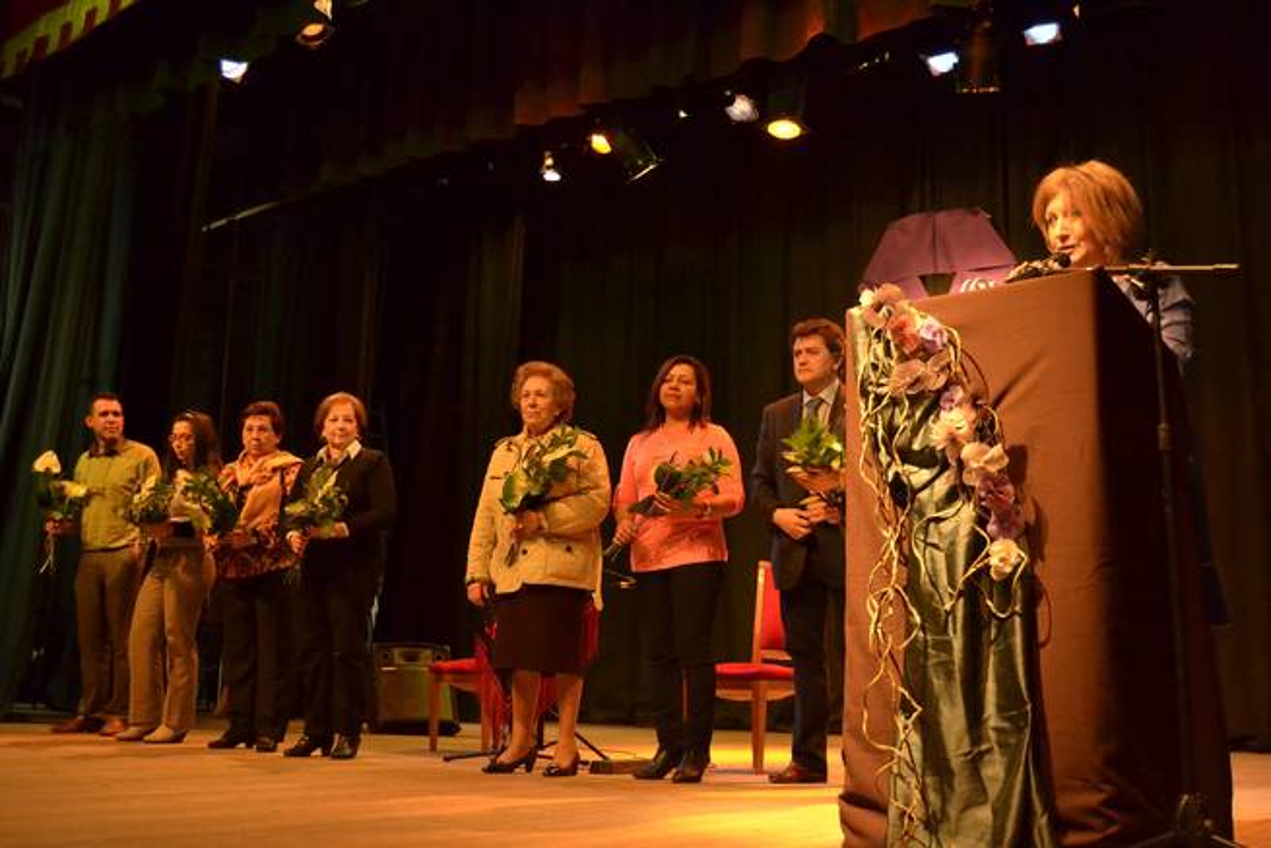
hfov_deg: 49.5
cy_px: 424
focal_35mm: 39
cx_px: 636
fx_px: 1377
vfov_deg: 34.2
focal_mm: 26
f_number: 4
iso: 3200
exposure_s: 1/25
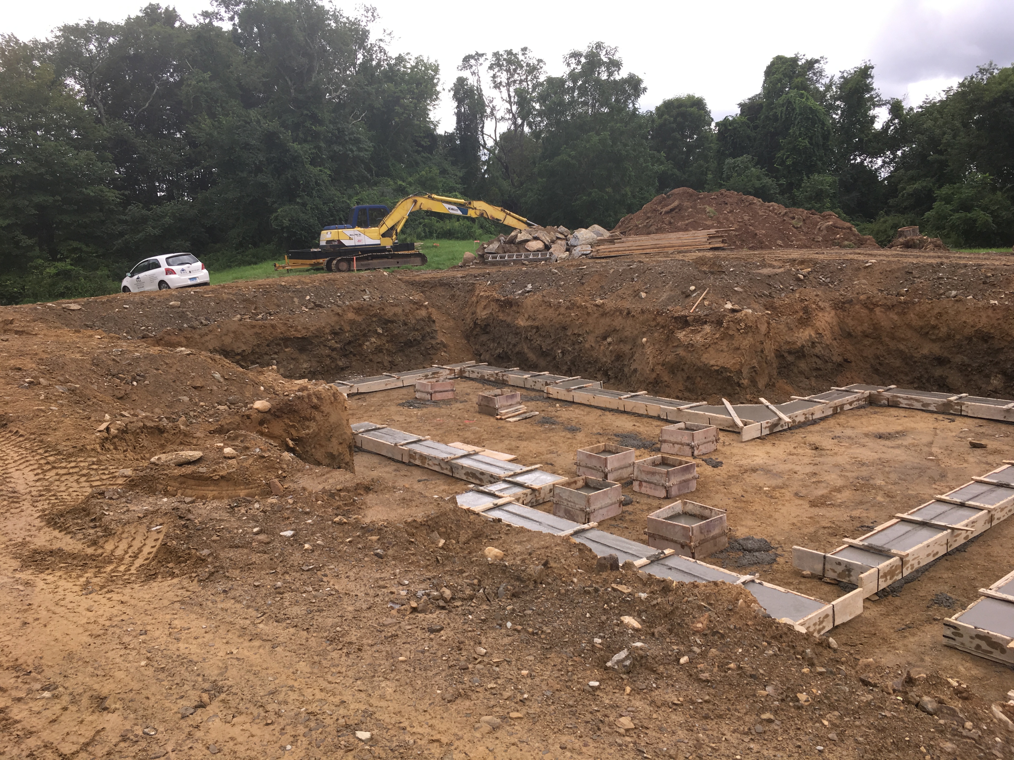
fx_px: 849
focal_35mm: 29
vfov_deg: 48.2
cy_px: 380
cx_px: 507
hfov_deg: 61.7
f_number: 2.2
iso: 25
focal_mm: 4.15
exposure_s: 1/203
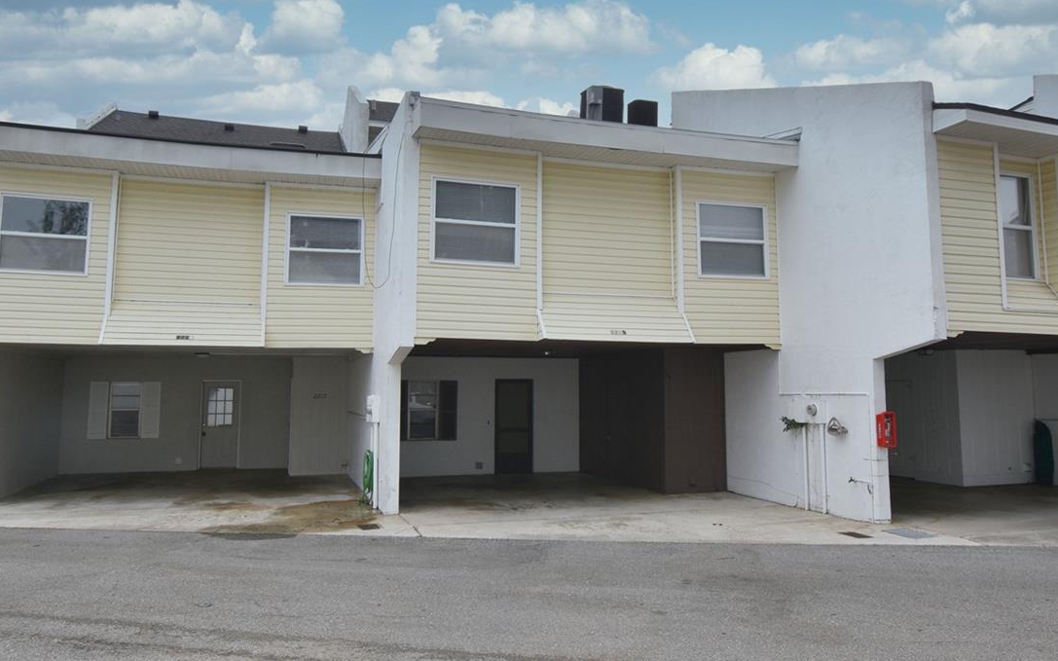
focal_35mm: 27
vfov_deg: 45.9
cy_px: 295
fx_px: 778
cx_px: 557
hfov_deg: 68.4
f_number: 8
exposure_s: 1/500
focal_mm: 12
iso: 140
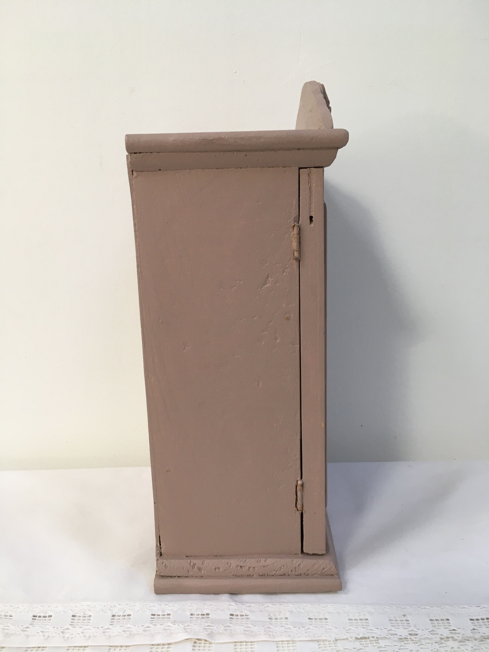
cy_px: 326
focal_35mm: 29
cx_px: 244
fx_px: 546
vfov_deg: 61.7
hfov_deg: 48.2
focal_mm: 4.15
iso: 40
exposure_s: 1/33
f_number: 2.2
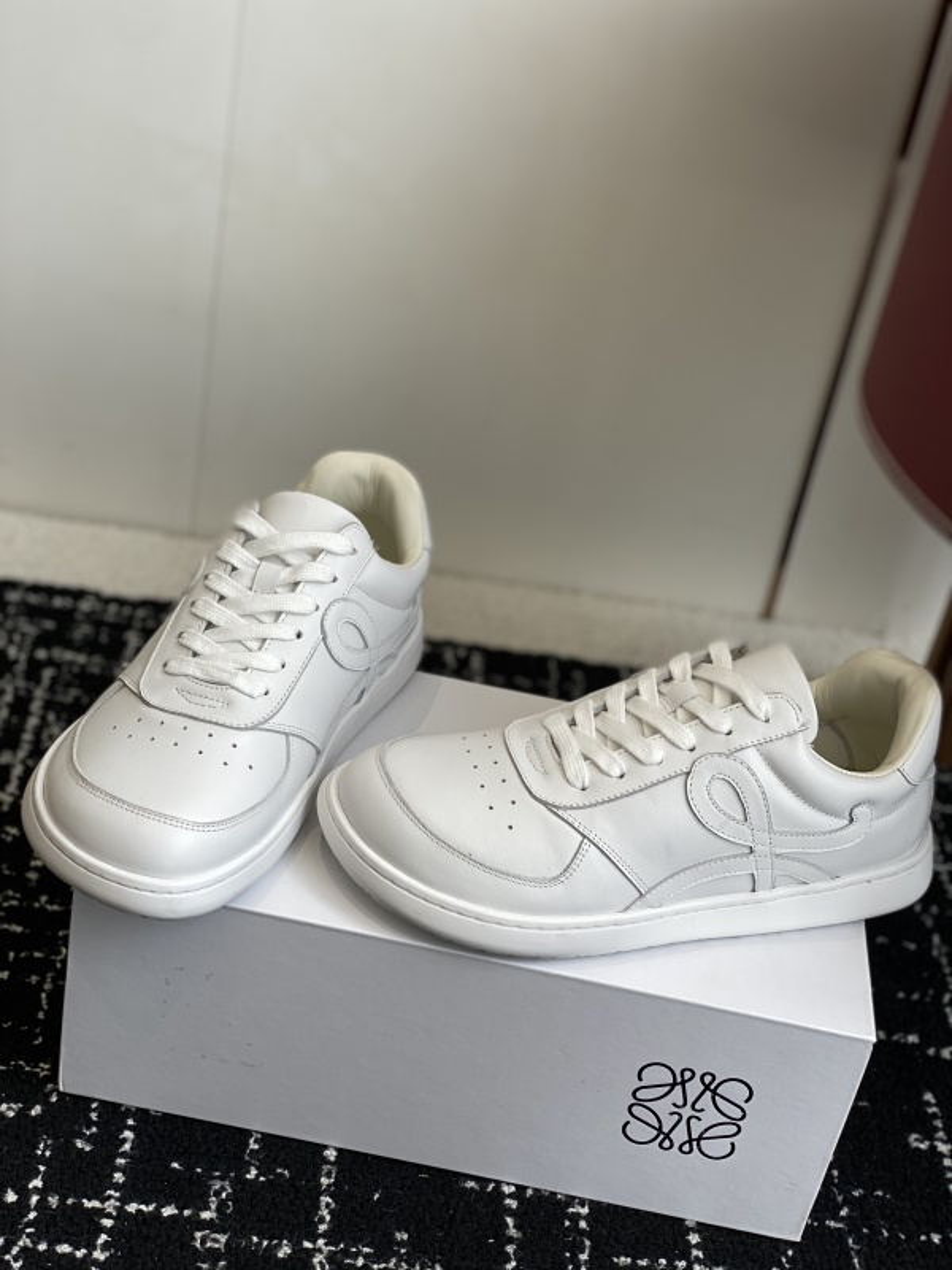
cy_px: 635
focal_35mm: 52
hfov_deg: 28.0
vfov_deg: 36.8
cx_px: 476
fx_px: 1907
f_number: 2
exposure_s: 1/178
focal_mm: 6
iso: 20
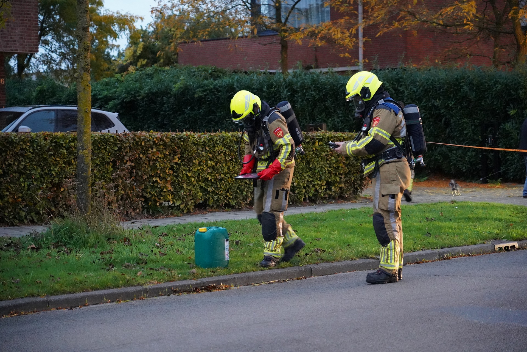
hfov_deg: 25.1
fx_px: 1186
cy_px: 176
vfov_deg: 16.9
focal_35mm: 81
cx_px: 264
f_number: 4
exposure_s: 1/60
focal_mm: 81
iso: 12800
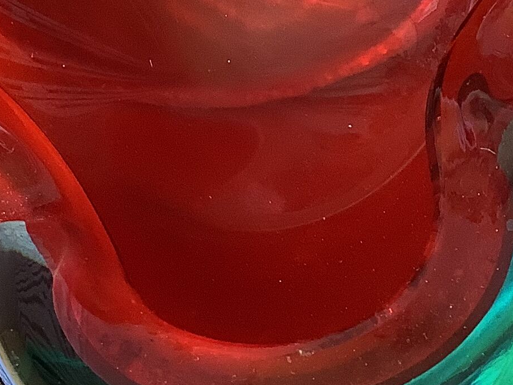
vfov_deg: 13.2
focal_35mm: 111
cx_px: 195
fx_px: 1645
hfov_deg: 17.7
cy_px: 23
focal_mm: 3.3
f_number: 2.4
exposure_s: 1/60
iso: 80
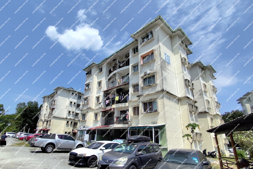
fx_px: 119
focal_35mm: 17
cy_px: 77
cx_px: 124
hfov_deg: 93.3
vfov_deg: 70.3
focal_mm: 1.65
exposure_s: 1/2214
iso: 50
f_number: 2.2
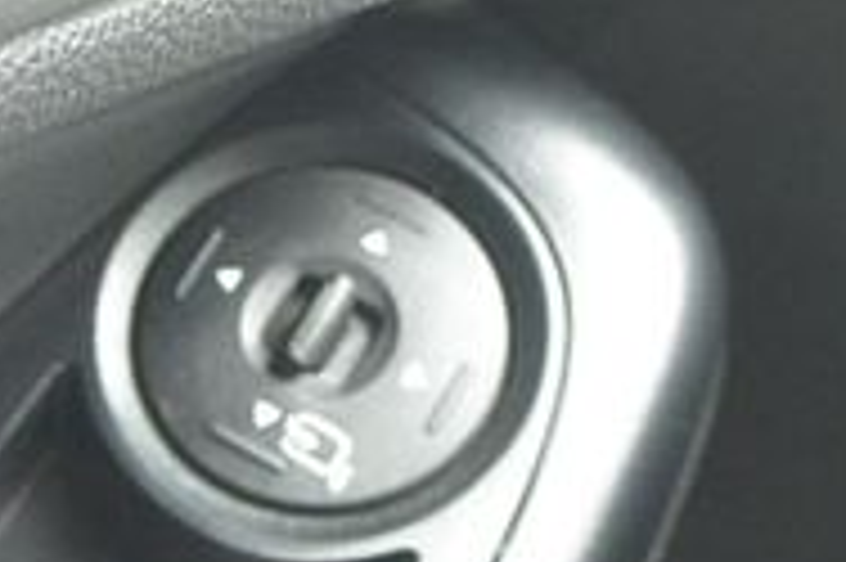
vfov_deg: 8.7
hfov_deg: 13.0
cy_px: 366
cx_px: 252
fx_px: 3710
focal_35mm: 158
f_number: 3.5
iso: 800
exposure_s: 1/50
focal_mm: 11
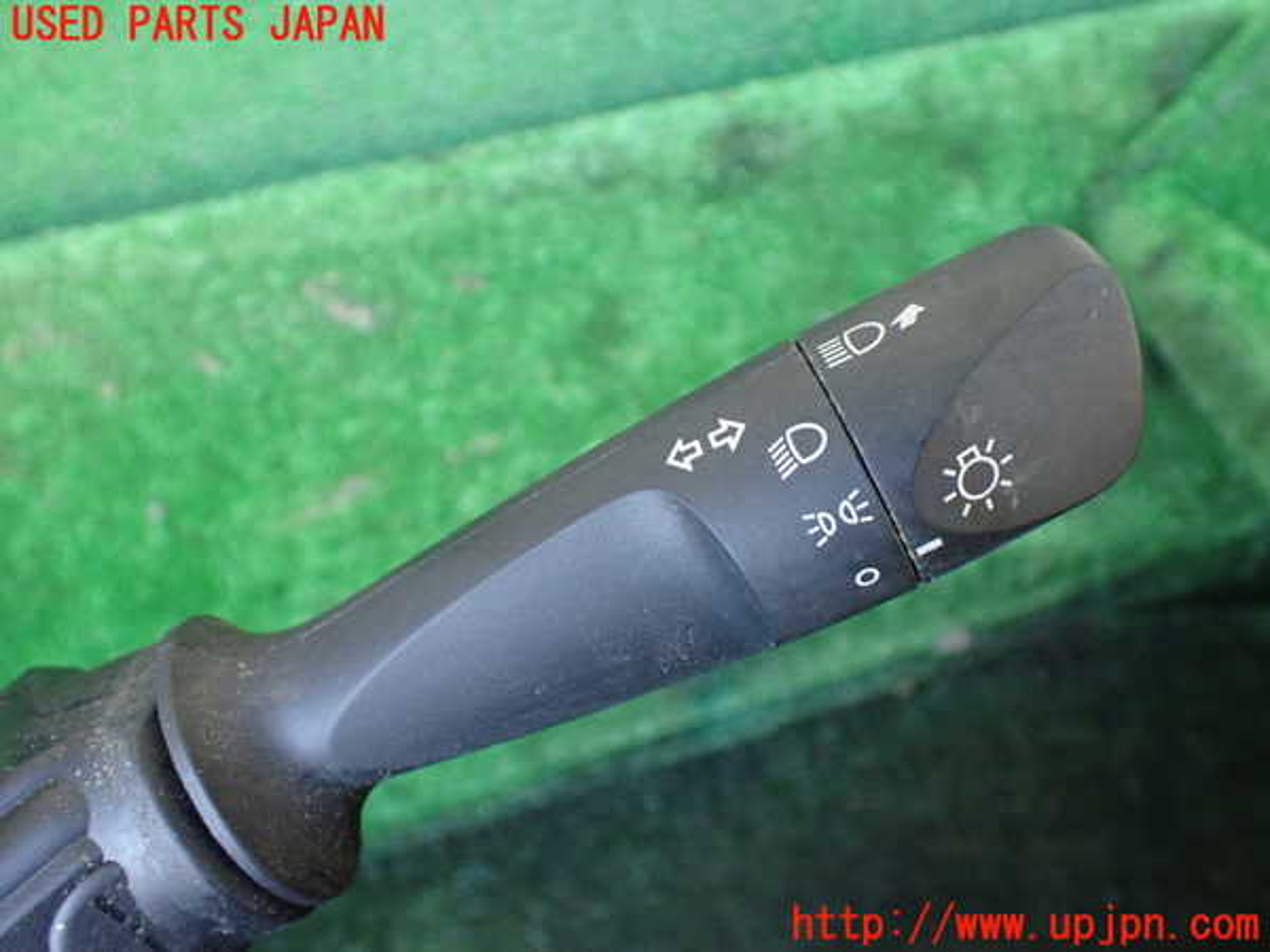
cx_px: 635
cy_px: 476
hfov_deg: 60.0
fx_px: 1101
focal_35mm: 30
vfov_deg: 46.8
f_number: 2.3
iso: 800
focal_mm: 5.4
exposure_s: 1/100
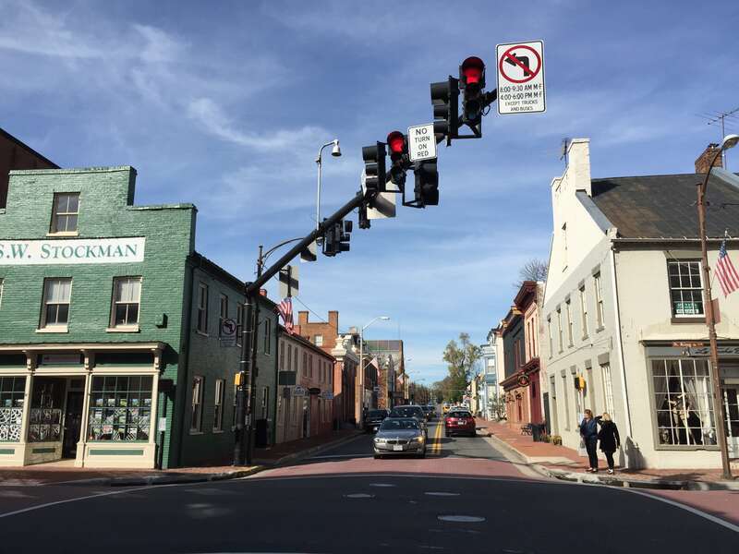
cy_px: 277
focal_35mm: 29
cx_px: 370
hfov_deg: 61.7
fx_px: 619
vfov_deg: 48.2
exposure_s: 1/2198
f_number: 2.2
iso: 32
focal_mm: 4.15
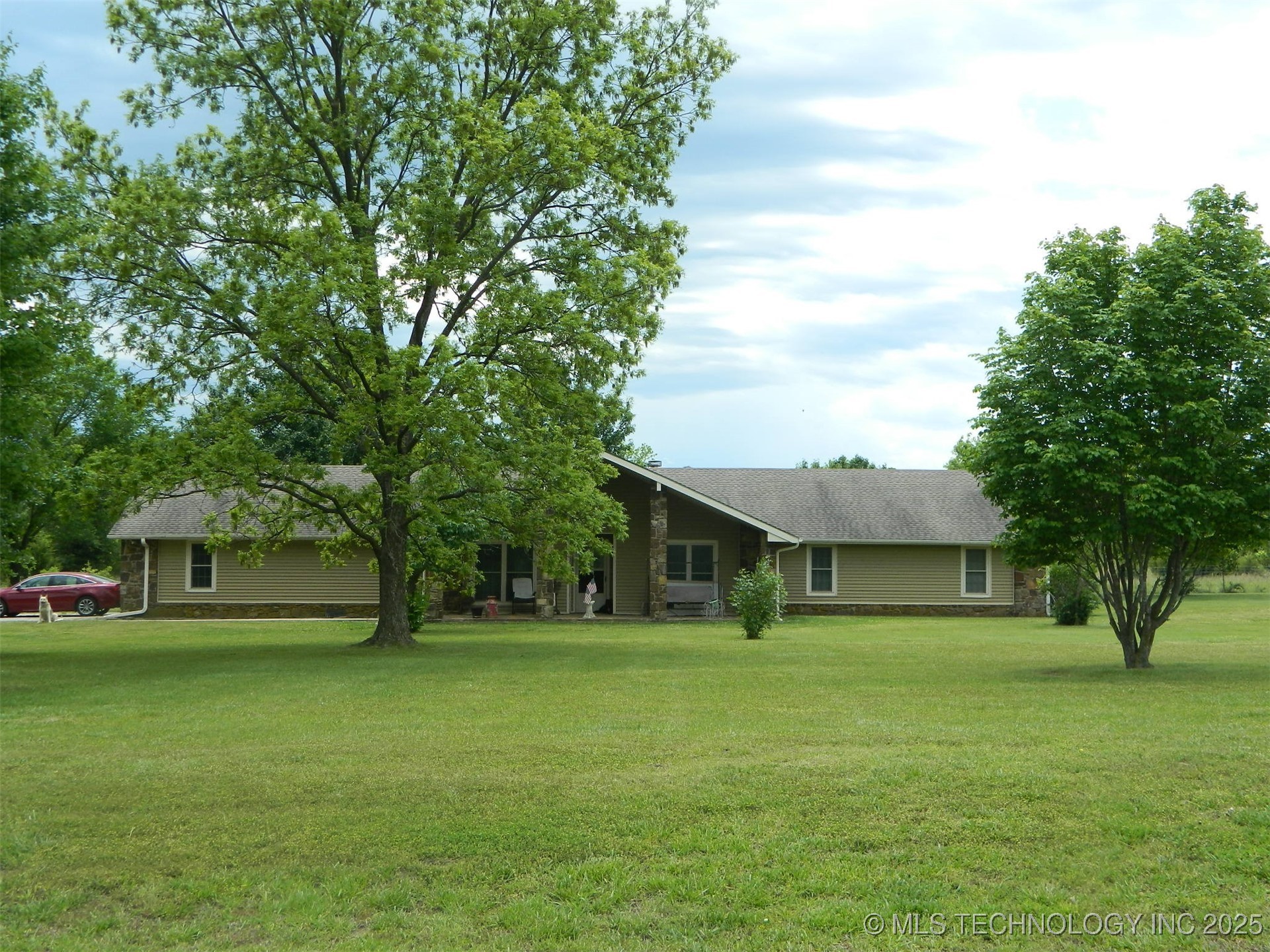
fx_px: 1724
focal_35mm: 47
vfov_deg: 30.9
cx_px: 635
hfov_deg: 40.4
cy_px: 476
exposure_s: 1/400
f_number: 3.6
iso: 80
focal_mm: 8.4
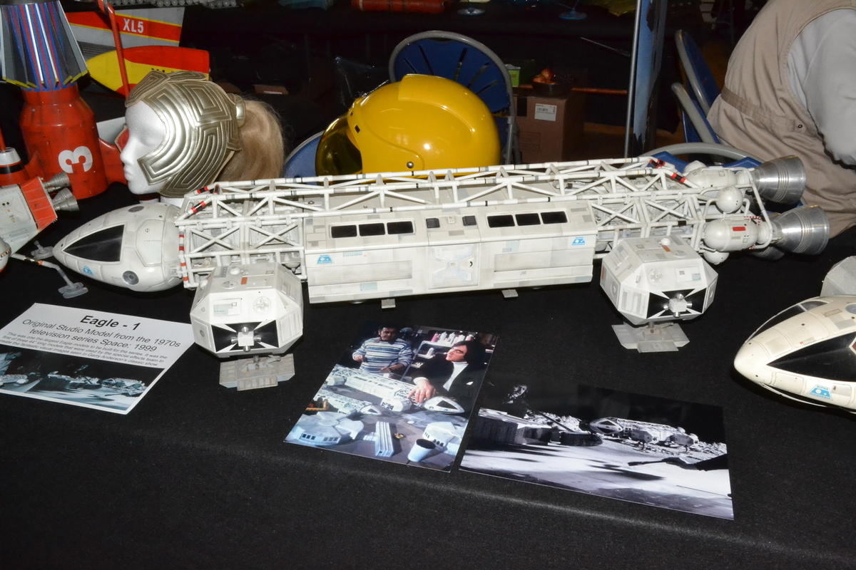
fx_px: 713
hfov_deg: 61.9
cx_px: 428
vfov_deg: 43.6
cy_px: 285
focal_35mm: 30
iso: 3200
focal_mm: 20
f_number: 25
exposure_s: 1/60
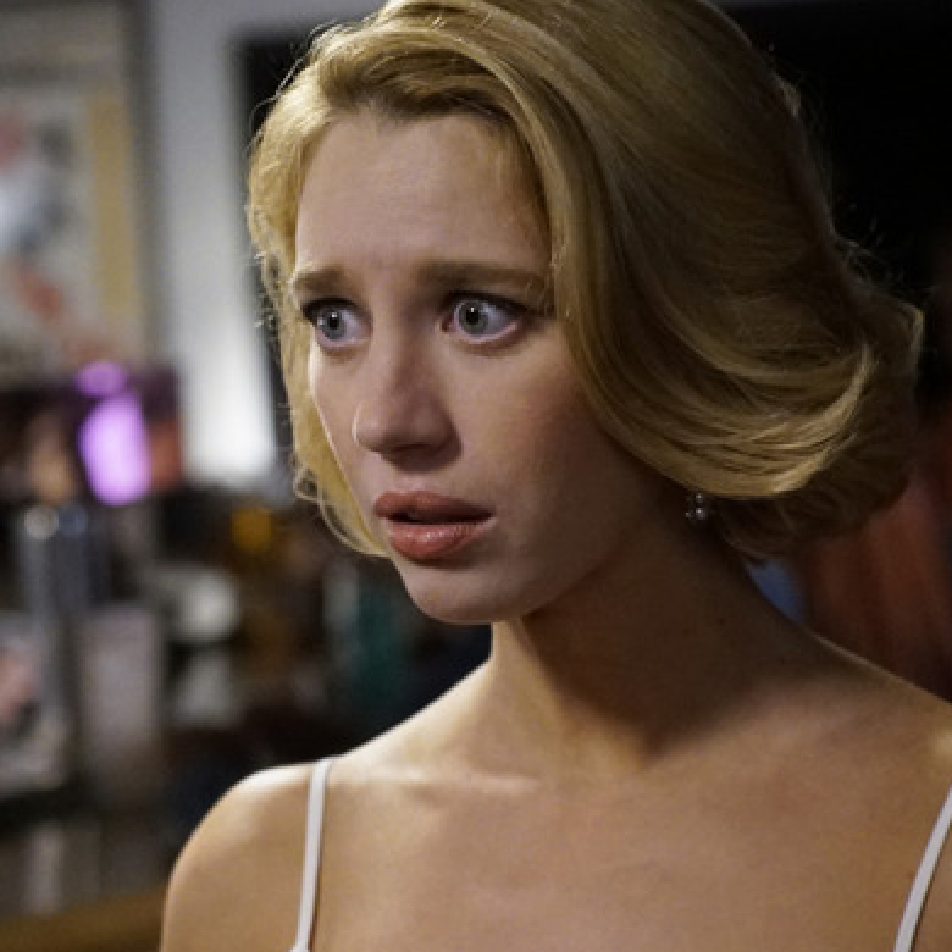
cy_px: 550
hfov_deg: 14.6
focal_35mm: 119
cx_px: 249
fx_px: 3703
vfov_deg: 14.6
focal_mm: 70
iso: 12800
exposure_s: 1/200
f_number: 4
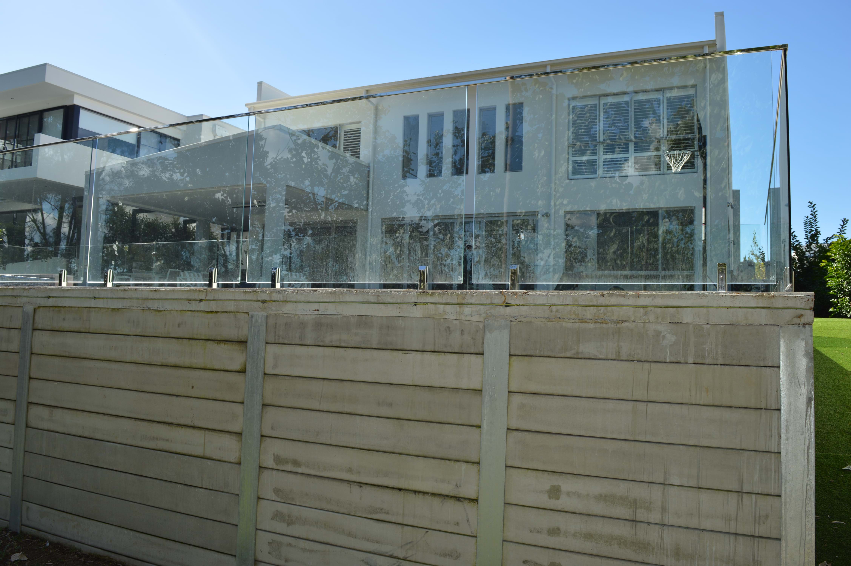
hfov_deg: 67.4
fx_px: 638
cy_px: 283
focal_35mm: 27
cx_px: 426
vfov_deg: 47.8
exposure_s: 1/200
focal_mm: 18
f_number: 8
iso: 100
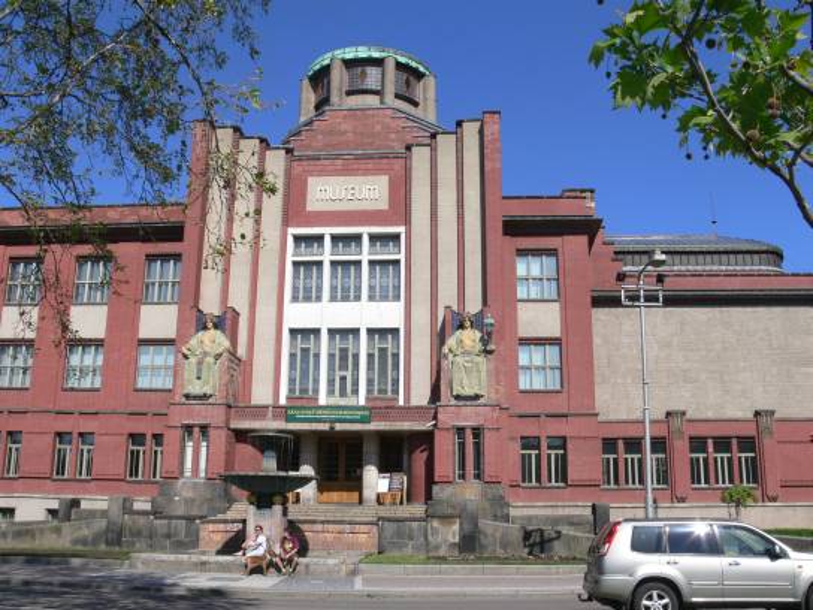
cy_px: 305
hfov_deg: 52.6
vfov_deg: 40.7
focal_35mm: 35
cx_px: 406
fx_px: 822
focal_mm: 7.4
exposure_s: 1/400
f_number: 7.1
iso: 100
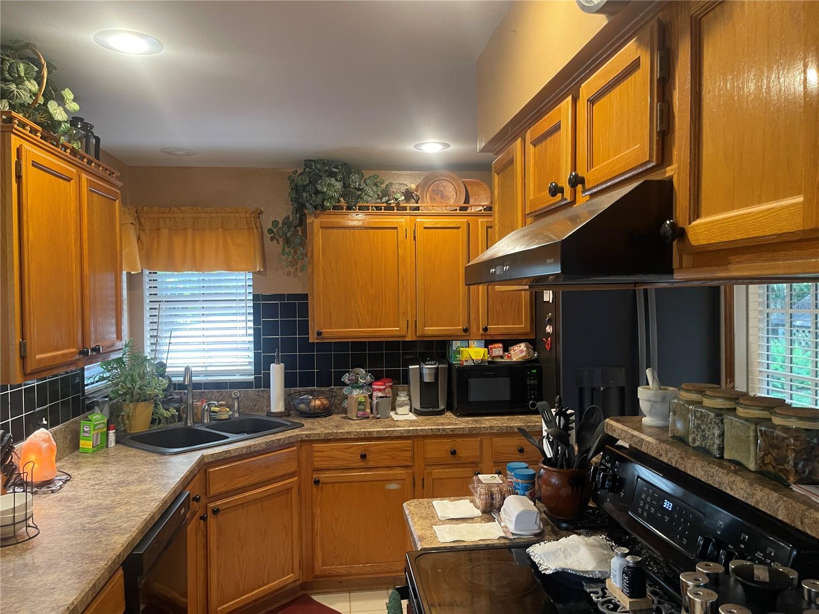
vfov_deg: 54.9
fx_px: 591
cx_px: 410
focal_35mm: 25
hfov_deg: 69.4
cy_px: 307
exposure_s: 1/60
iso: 250
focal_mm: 5.1
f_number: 1.6
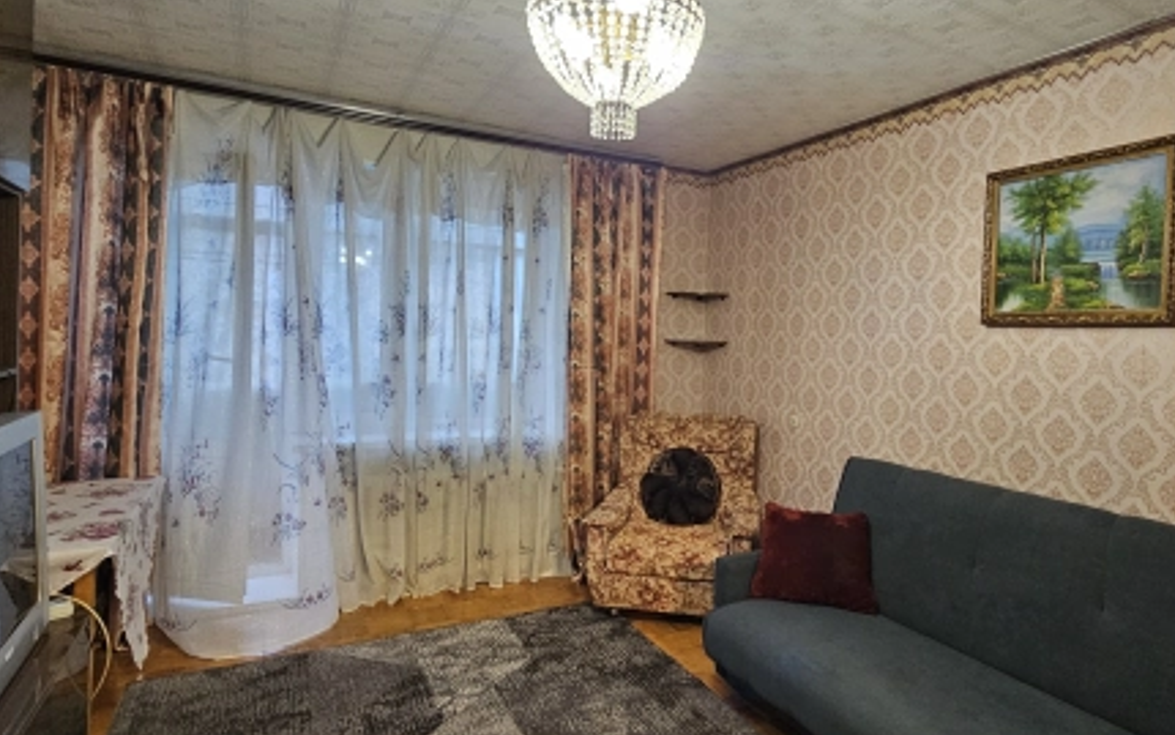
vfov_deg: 59.6
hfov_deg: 84.2
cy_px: 344
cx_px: 691
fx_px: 641
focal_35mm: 20
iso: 400
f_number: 2.2
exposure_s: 1/33.3
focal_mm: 2.2
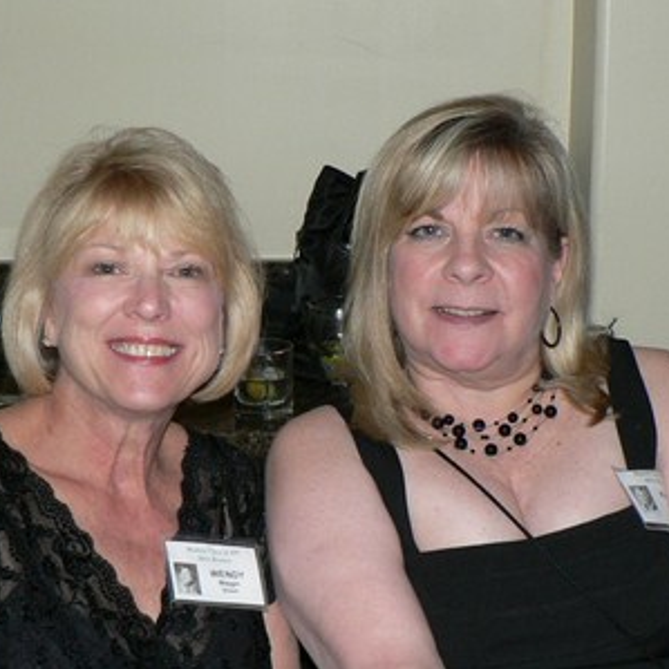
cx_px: 324
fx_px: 1487
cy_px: 387
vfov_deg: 25.3
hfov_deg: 25.4
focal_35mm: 68
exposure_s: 1/60
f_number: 2.8
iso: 100
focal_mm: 6
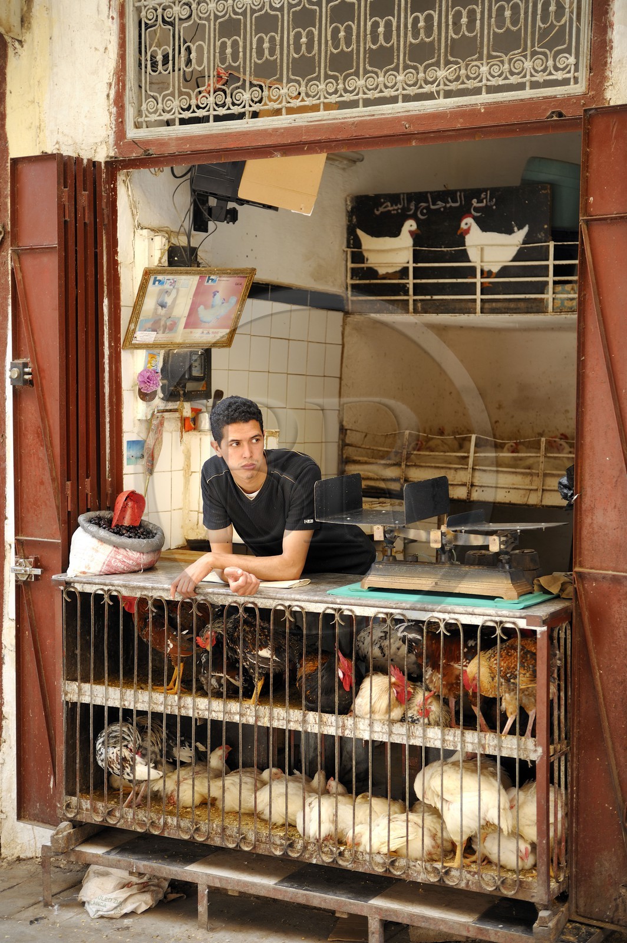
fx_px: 1465
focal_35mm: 56
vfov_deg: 35.7
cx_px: 314
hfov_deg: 24.2
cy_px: 472
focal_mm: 56
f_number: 2.8
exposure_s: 1/125
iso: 200
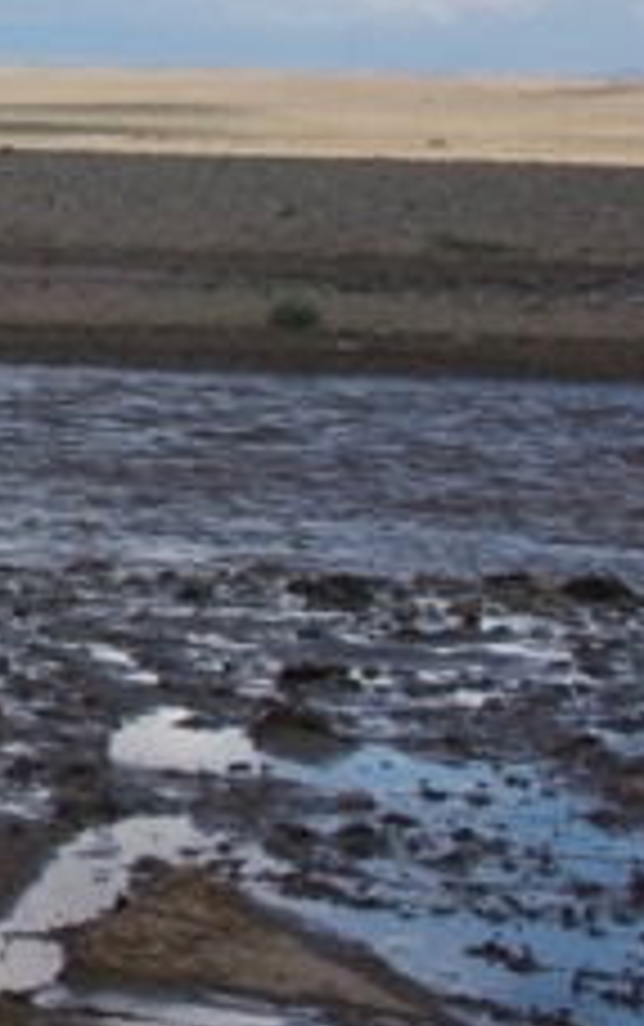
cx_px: -1311
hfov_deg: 7.0
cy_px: -18
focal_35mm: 169
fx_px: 4734
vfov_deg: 12.2
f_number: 9
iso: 200
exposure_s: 1/320
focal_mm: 28
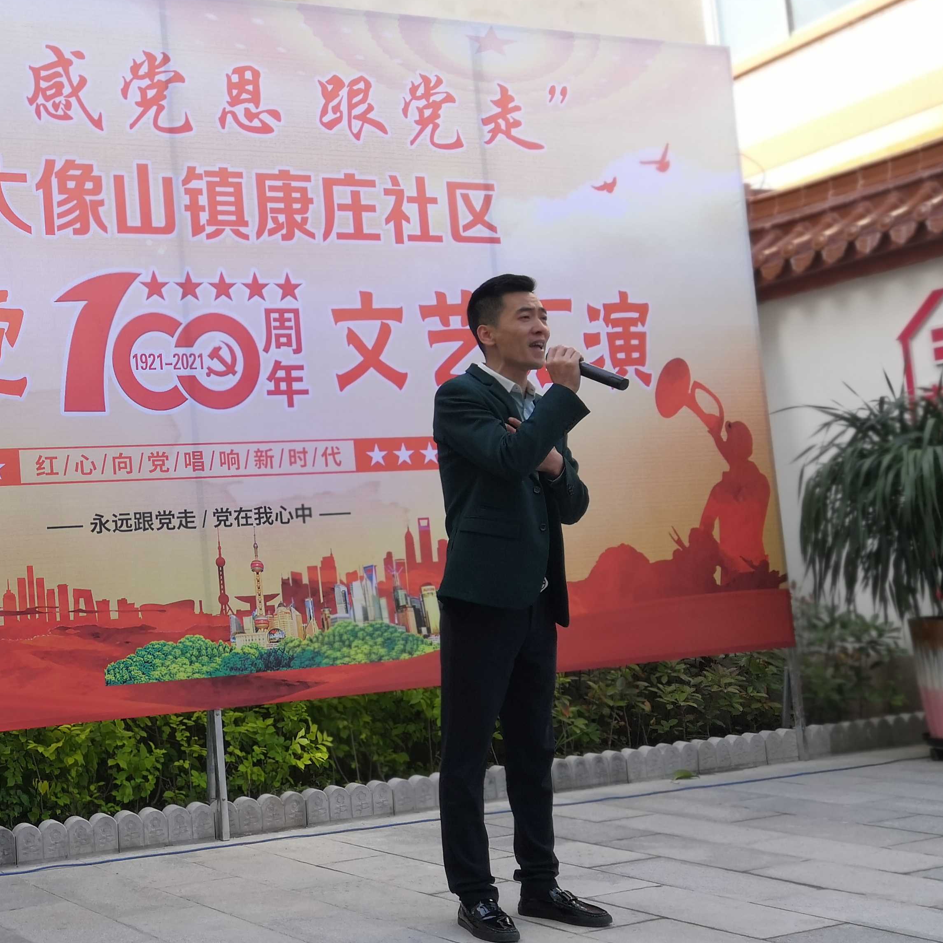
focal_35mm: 48
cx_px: 7
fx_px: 1479
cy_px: 469
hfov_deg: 32.6
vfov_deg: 35.4
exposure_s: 1/208
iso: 50
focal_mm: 3.95
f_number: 4
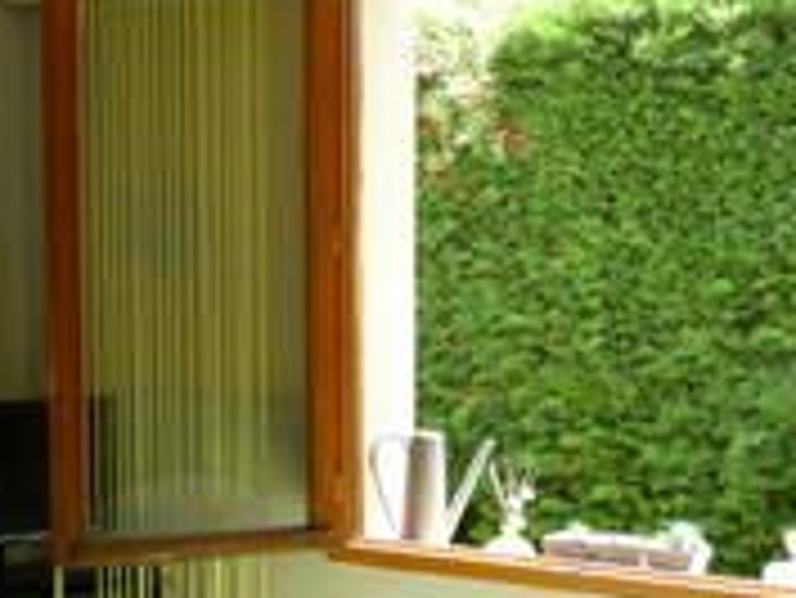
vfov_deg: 25.7
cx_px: 562
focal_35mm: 57
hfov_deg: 33.3
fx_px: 1312
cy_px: 310
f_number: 3.1
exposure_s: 1/60
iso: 100
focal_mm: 5
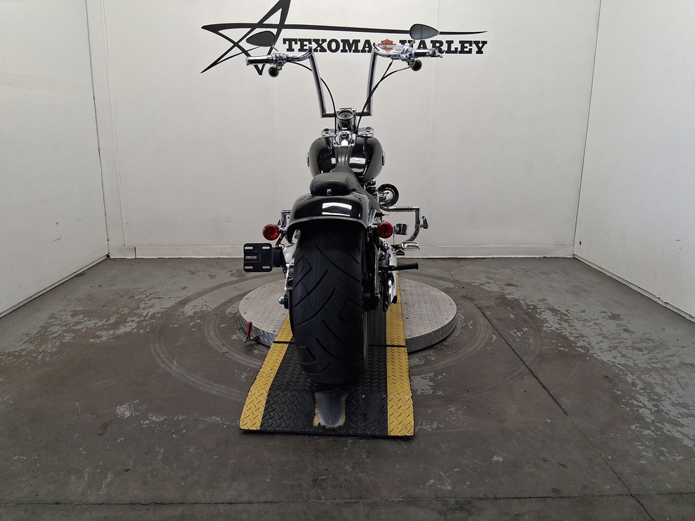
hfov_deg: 67.3
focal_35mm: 26
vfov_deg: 53.1
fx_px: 522
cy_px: 260
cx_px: 348
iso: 139
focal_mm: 3.98
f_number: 1.8
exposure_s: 1/120
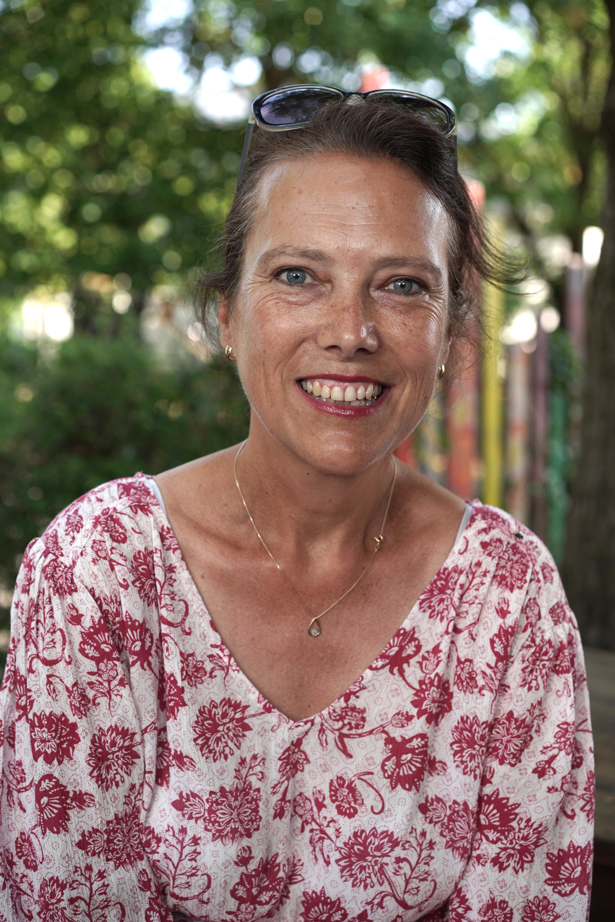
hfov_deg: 24.6
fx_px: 1409
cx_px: 308
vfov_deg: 36.2
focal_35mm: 55
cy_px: 461
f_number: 4
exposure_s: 1/250
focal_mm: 55
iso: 100
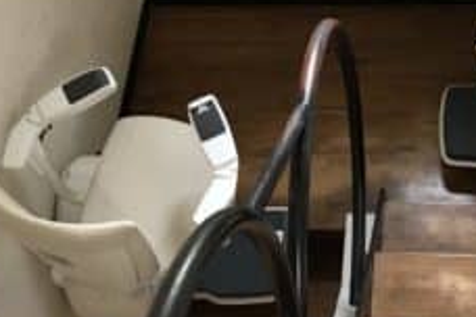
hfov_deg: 28.9
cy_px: 121
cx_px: 394
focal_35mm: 68
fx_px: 899
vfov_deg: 20.0
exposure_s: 1/15
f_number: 1.8
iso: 80
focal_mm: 3.99
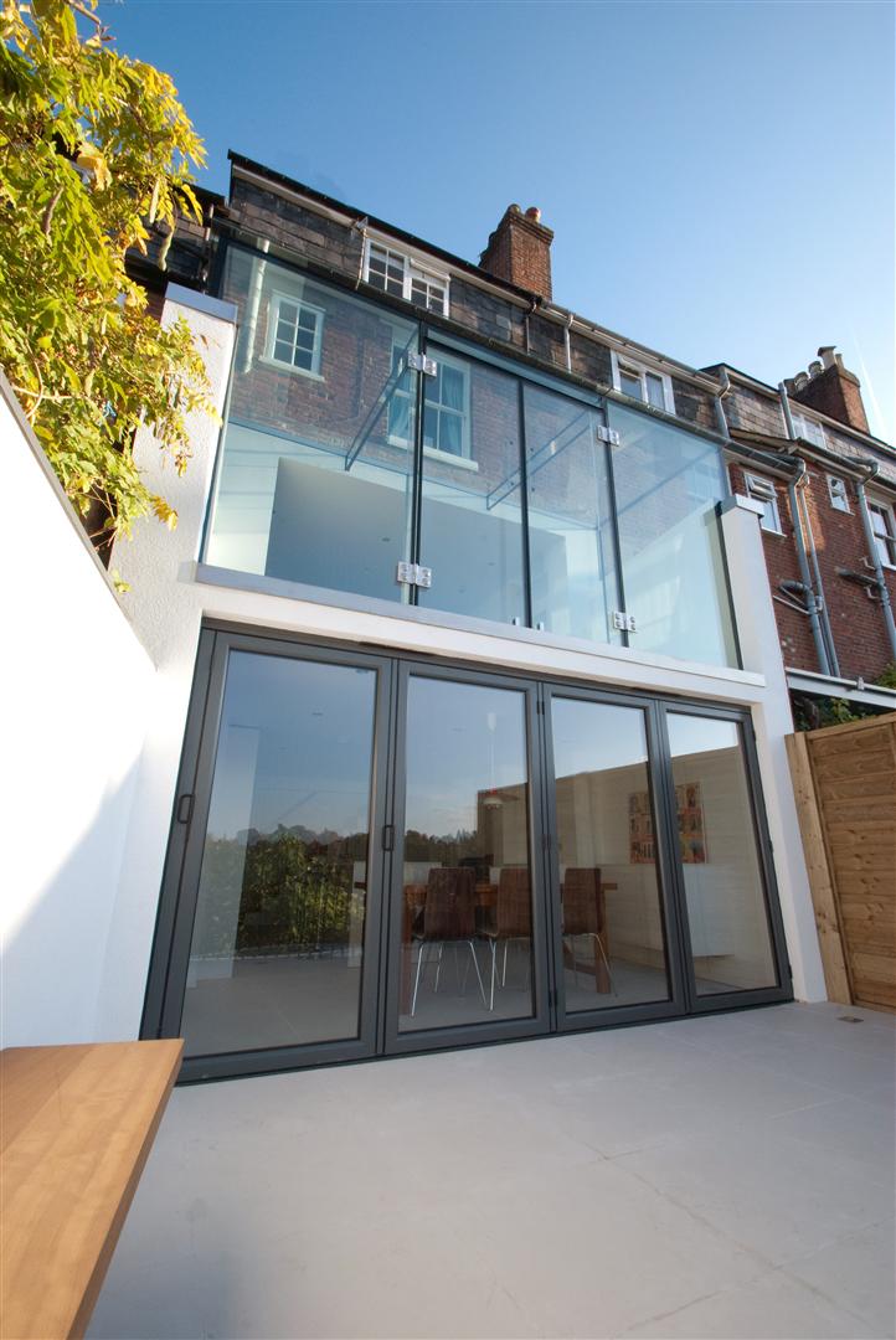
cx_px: 448
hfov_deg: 77.4
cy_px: 670
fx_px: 559
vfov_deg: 100.3
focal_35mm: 15
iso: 400
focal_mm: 10
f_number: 22
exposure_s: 1/40
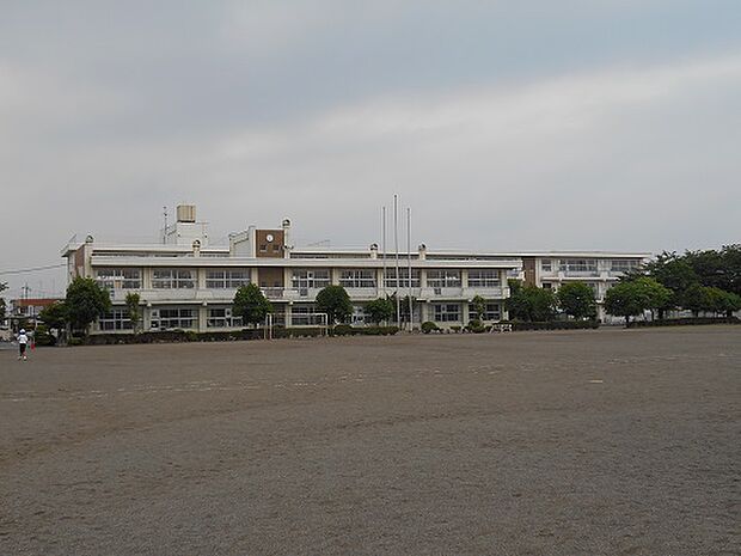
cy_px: 278
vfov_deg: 36.8
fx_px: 835
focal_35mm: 39
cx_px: 370
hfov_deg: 47.9
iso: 80
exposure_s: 1/100
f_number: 3.9
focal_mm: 6.7
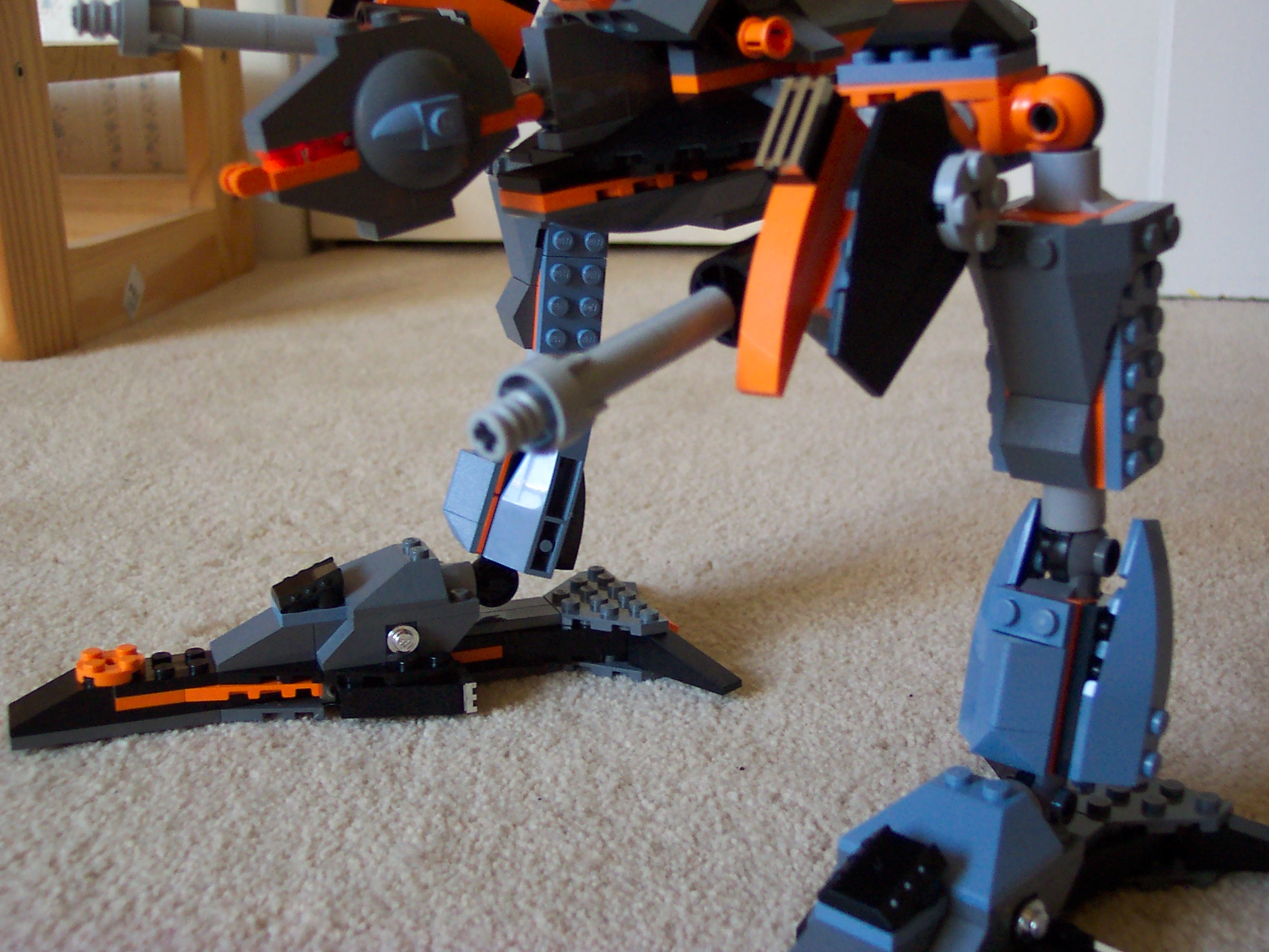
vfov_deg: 34.3
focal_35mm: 42
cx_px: 702
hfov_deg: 44.7
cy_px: 467
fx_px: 1540
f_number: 2.8
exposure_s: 1/15
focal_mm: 8
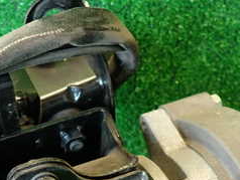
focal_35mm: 63
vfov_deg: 22.1
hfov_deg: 30.6
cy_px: 194
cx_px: 91
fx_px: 437
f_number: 2
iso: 200
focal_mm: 4.5
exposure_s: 1/30
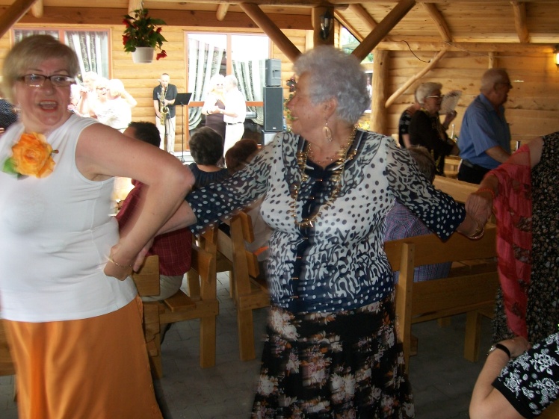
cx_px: 280
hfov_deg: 51.4
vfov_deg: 39.7
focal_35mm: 36
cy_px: 210
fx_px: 581
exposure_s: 1/30
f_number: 2.7
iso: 80
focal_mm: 6
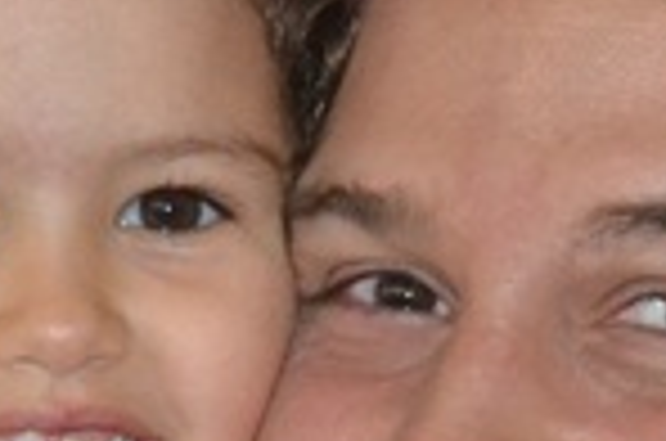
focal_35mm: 325
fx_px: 6000
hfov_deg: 6.3
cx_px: 158
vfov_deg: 4.2
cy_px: 619
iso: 3200
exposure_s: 1/60
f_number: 4.5
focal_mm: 40
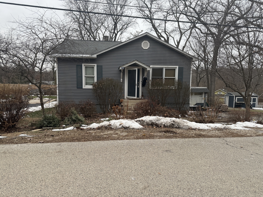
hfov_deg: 71.6
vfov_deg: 56.8
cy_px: 98
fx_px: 182
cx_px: 132
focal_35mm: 24
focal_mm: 6.76
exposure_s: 1/121
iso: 100
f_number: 1.78
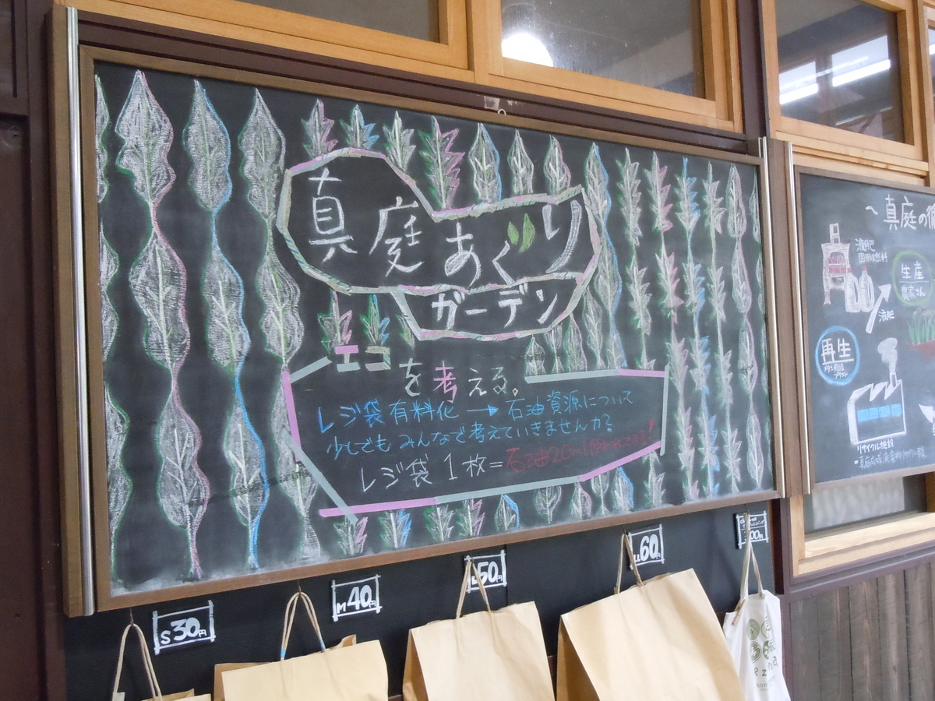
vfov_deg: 42.9
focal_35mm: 33
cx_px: 468
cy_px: 350
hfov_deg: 55.4
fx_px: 891
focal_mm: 5.9
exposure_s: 1/30
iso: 800
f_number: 4
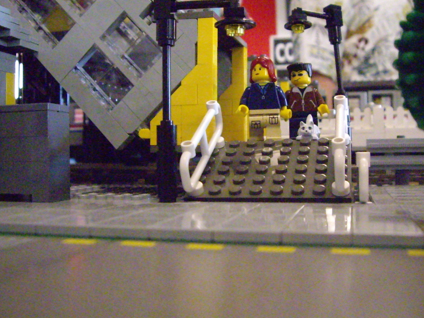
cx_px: 236
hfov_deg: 43.8
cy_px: 152
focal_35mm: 43
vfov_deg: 33.6
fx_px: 527
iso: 1600
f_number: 2.7
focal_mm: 6.2
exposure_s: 1/100
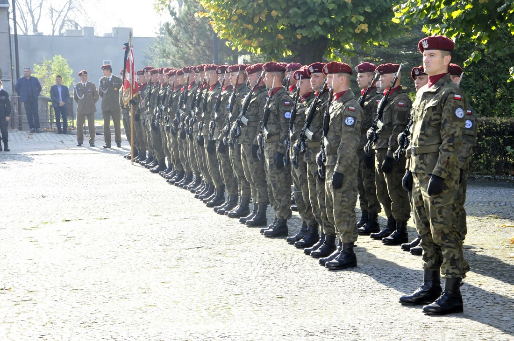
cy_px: 170
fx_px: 1070
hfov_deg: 27.0
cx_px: 257
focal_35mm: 75
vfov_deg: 18.1
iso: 800
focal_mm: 50
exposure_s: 1/320
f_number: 7.1
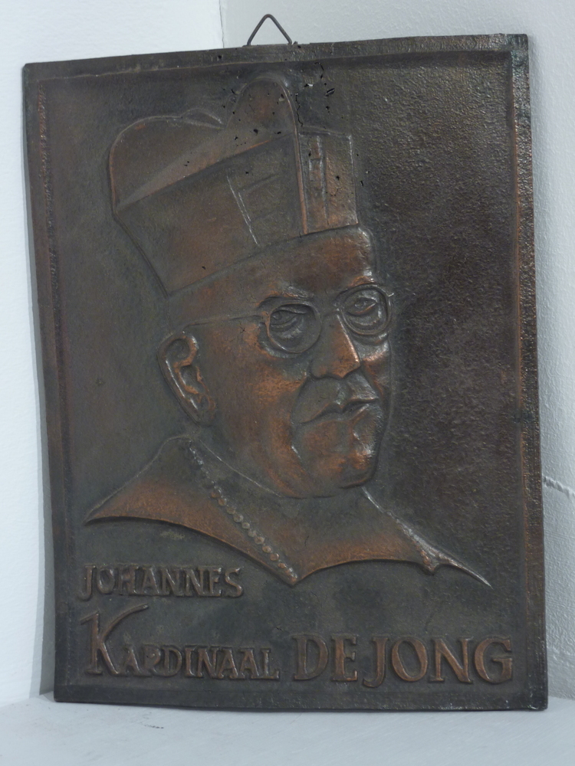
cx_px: 288
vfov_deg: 27.0
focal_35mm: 72
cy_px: 383
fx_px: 1595
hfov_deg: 20.4
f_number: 4.1
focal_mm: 11.9
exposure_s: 1/8
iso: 80
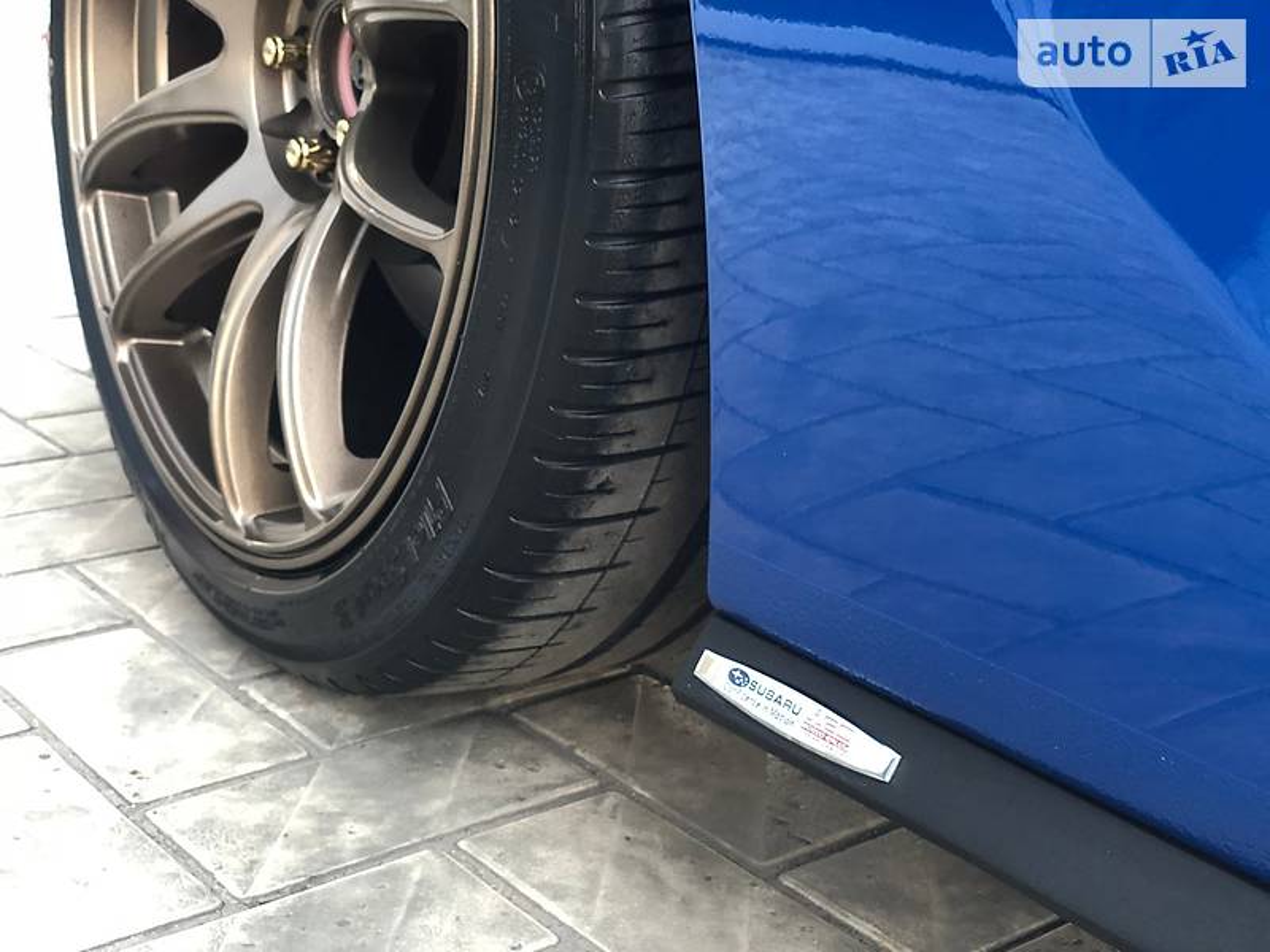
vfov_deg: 28.0
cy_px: 476
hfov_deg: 36.8
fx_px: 1908
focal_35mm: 52
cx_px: 635
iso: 160
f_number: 2.4
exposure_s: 1/25
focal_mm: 6
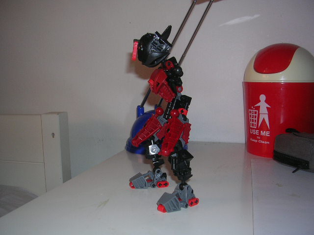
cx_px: 157
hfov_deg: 49.0
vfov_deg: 37.7
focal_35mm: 38
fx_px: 345
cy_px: 118
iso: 50
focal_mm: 5.8
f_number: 2.8
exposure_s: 1/60.1
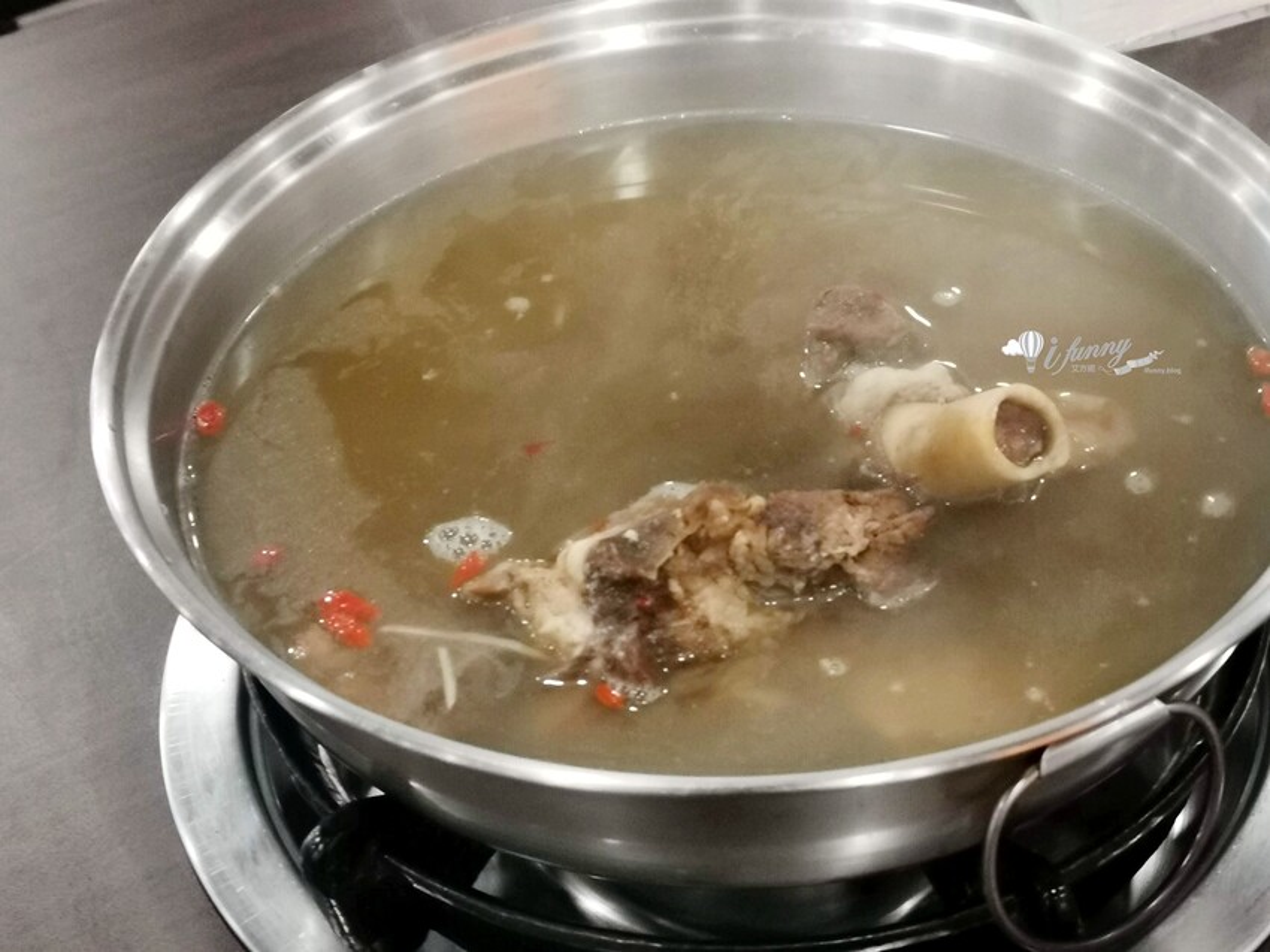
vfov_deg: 21.6
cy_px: 476
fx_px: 2494
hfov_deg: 28.6
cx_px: 635
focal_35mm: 68
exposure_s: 1/60
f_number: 1.8
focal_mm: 5.58
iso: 250
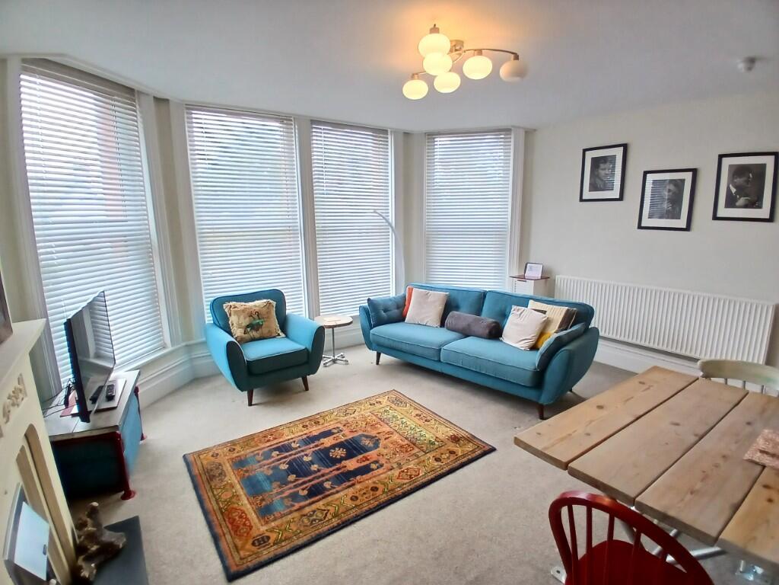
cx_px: 390
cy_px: 292
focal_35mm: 17
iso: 64
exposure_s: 1/50
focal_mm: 1.4
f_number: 2.2
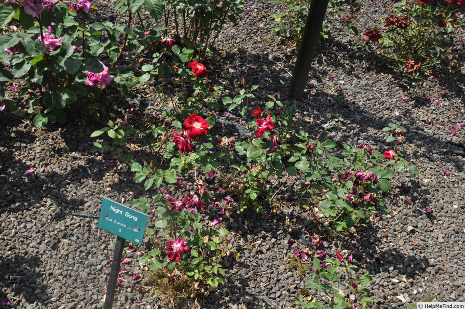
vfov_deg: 31.8
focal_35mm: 42
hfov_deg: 46.5
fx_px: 542
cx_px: 232
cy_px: 154
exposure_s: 1/250
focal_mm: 28
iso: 200
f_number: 8
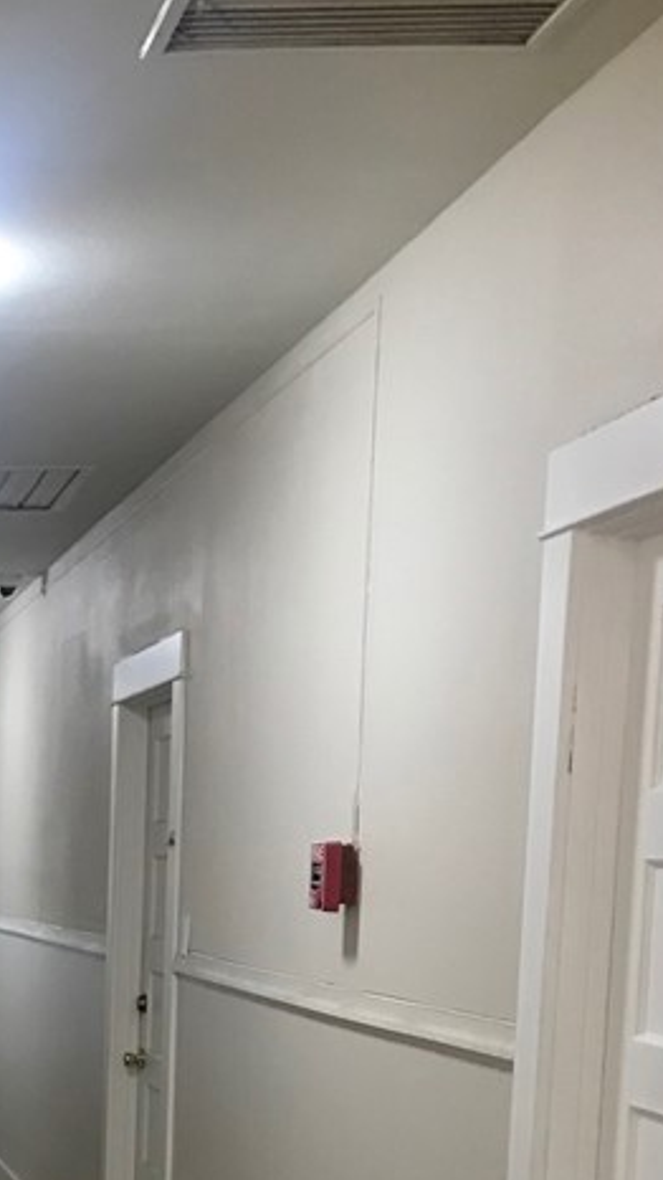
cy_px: 1251
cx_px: -192
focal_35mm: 67
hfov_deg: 17.0
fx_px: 2095
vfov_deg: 28.9
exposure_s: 1/15
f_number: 1.8
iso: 64
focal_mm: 3.99
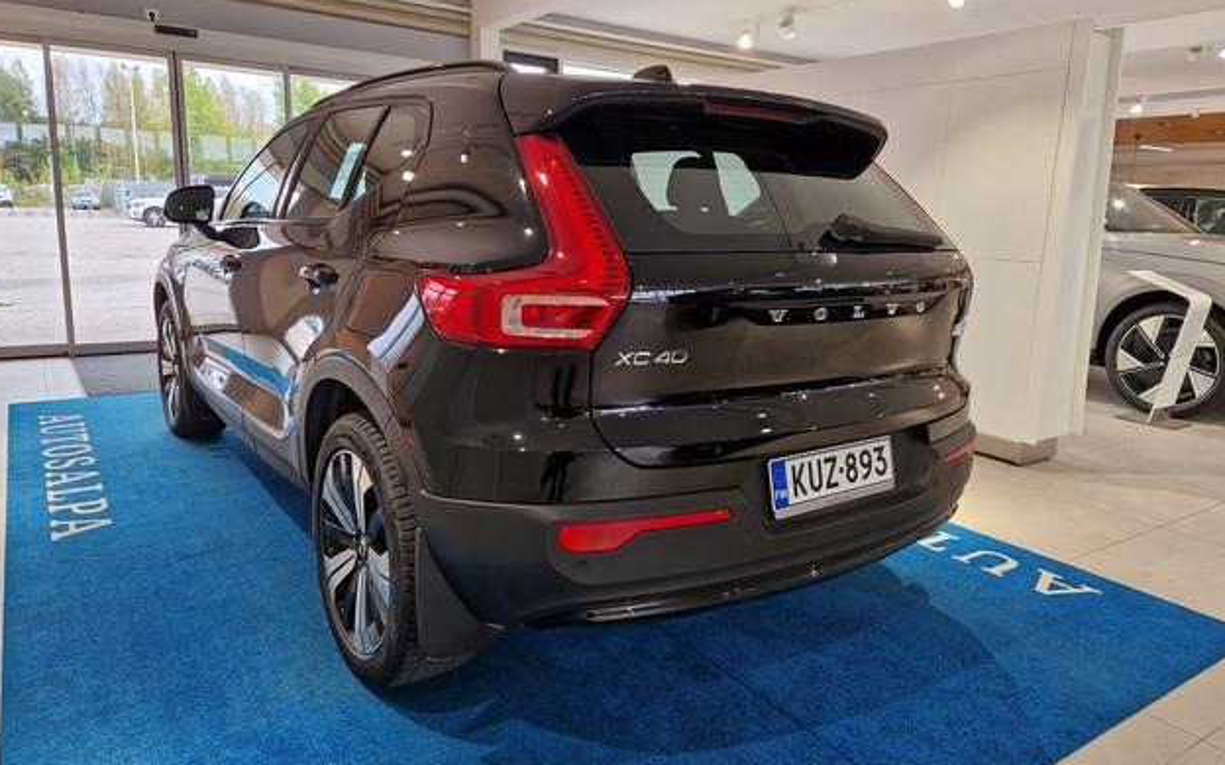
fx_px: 835
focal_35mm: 25
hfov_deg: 72.5
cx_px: 603
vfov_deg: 49.3
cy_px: 373
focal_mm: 5.4
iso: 125
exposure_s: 1/180
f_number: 1.8
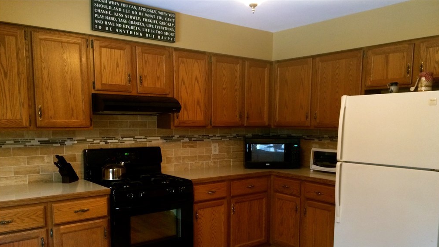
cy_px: 166
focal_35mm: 32
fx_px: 373
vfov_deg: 36.3
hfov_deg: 61.0
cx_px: 220
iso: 250
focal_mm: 4.15
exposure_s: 1/15
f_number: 2.2
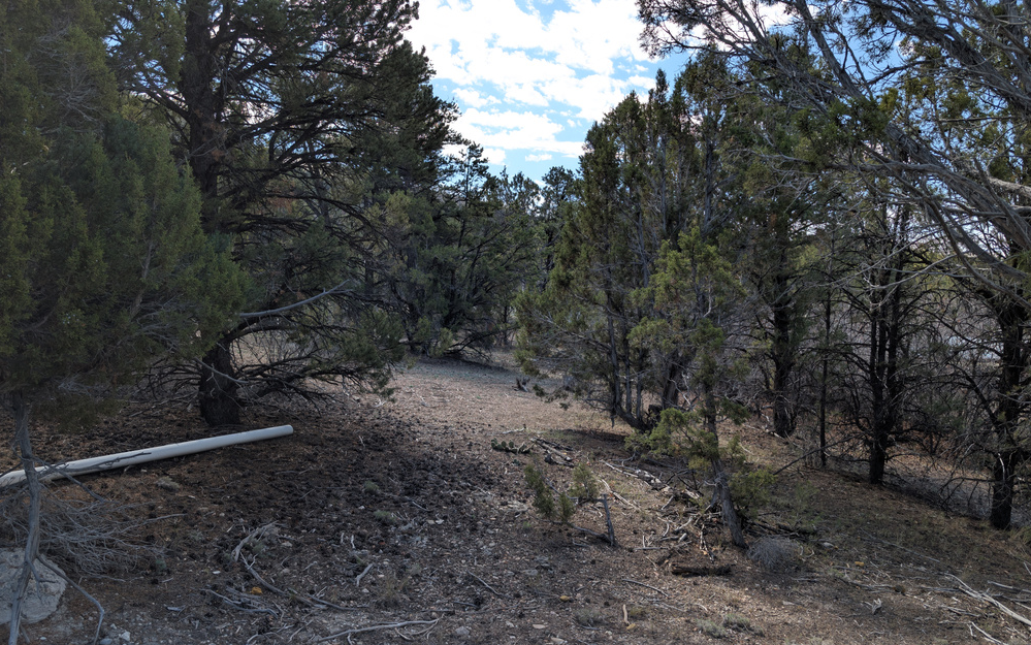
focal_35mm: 26
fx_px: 731
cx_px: 515
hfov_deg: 70.4
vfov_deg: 47.6
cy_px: 347
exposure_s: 1/730
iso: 28
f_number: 1.68
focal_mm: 6.9
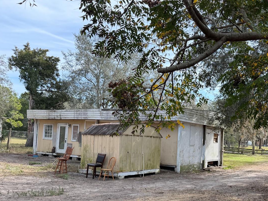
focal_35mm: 36
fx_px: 279
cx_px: 187
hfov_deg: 50.1
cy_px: 130
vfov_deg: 39.3
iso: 100
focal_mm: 6.76
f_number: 1.78
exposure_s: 1/1250
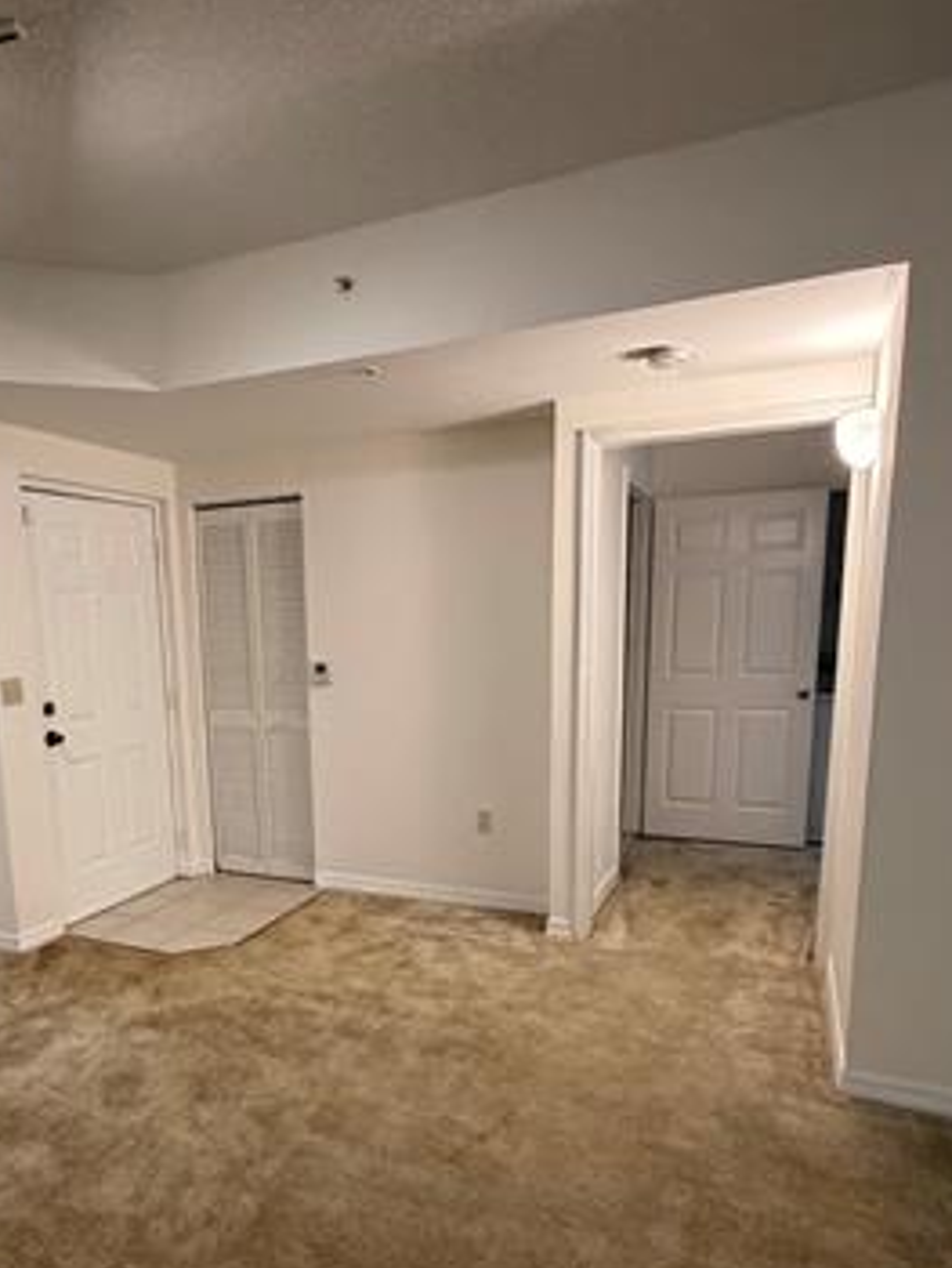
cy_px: 783
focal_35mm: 24
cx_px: 366
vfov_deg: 70.5
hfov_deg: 56.3
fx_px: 879
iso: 640
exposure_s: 1/60
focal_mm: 2.22
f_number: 2.2
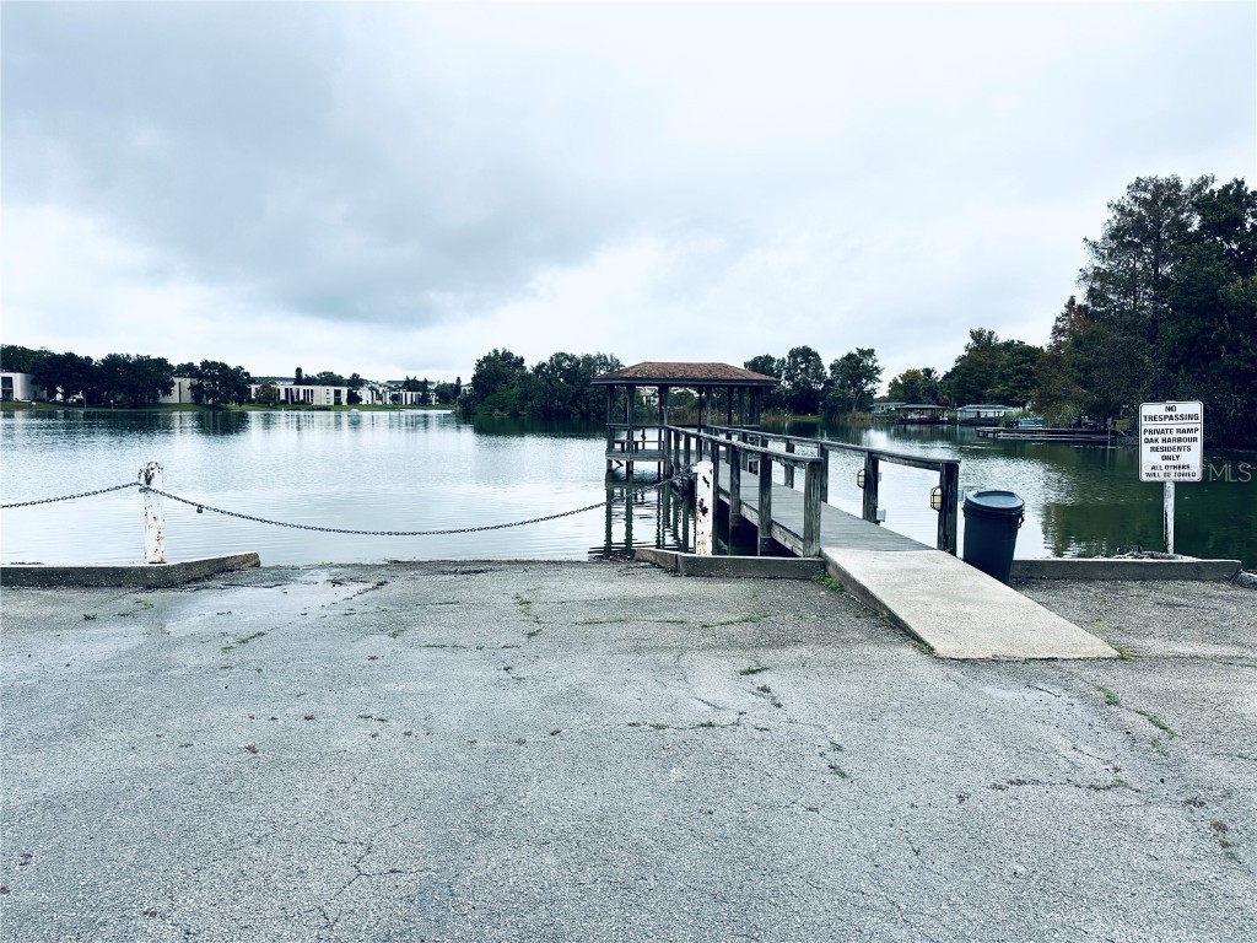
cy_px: 472
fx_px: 872
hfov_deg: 71.6
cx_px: 628
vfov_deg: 56.8
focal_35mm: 24
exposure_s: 1/2882
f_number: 1.78
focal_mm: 6.86
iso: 80
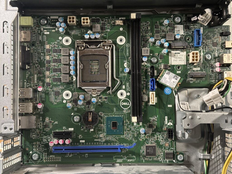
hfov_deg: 39.7
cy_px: 87
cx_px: 116
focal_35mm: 48
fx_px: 322
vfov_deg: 30.3
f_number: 1.78
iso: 250
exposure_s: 1/50
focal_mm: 6.86
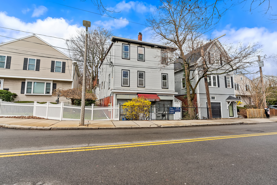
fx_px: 123
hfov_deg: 96.7
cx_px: 138
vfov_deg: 73.8
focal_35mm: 16
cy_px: 92
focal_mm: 16
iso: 125
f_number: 8
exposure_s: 1/50
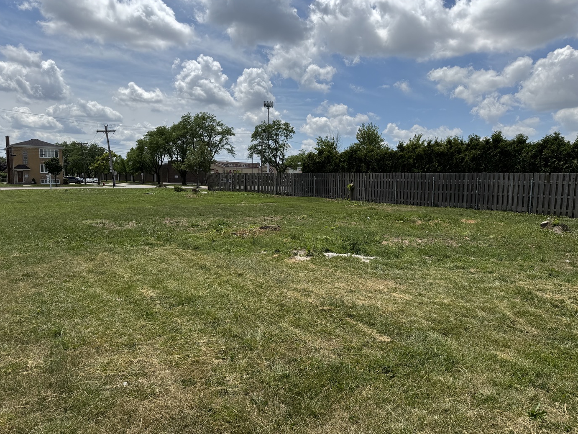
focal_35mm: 25
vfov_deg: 54.9
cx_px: 295
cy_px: 220
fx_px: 418
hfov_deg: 69.4
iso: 80
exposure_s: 1/7092
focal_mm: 6.76
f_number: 1.78
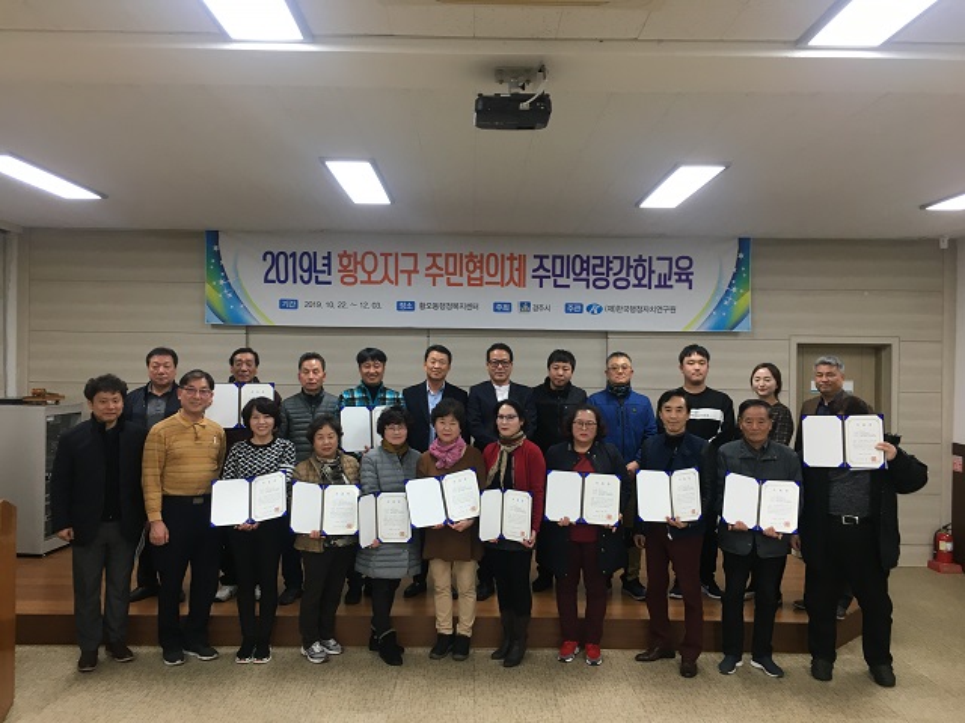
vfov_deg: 48.2
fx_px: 808
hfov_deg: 61.7
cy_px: 362
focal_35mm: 29
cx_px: 482
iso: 50
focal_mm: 4.15
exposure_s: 1/30
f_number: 2.2
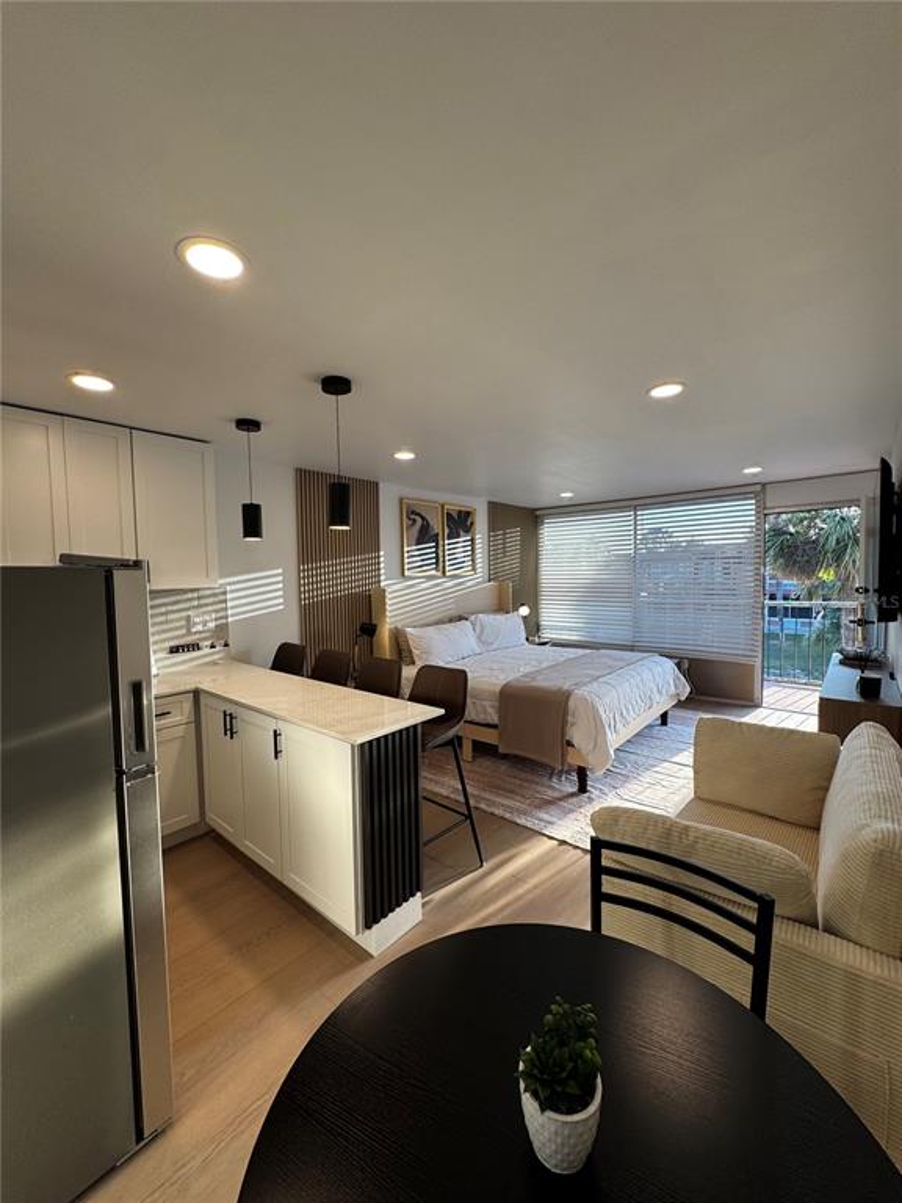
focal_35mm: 14
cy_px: 602
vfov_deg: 102.1
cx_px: 451
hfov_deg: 85.7
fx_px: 486
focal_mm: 2.22
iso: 64
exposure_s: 1/120
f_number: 2.2
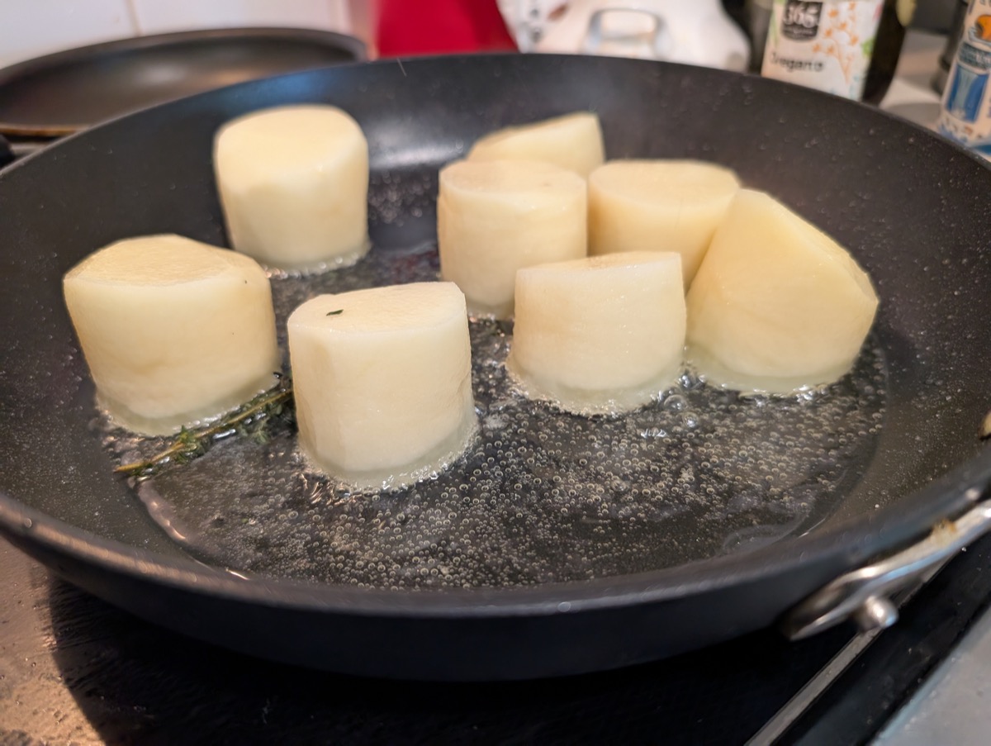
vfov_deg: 56.9
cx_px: 496
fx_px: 688
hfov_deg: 71.5
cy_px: 373
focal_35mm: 24
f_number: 1.68
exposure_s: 1/120
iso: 732
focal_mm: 6.9
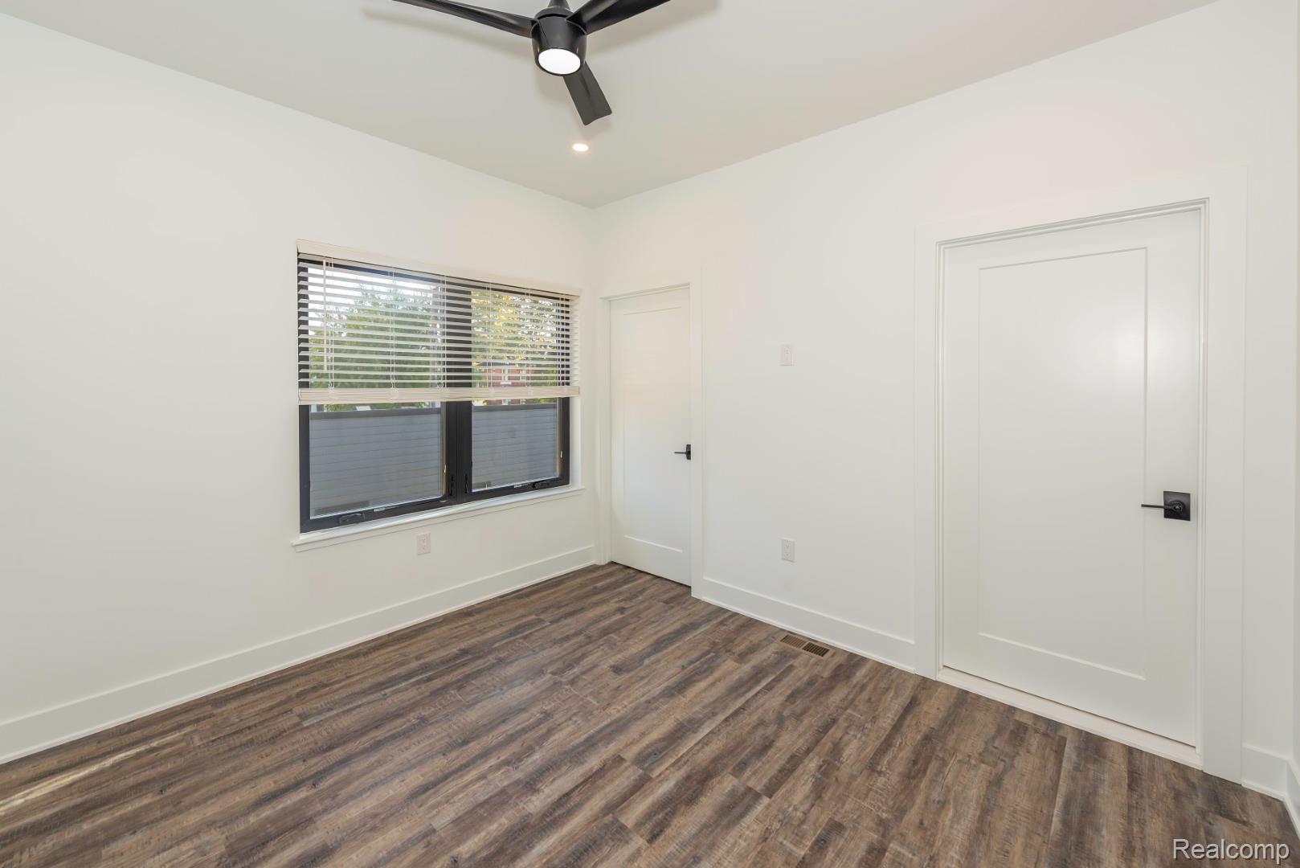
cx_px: 650
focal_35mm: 14
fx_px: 506
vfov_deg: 81.3
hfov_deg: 104.2
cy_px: 434
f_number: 5.6
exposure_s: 1/60
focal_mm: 14
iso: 100
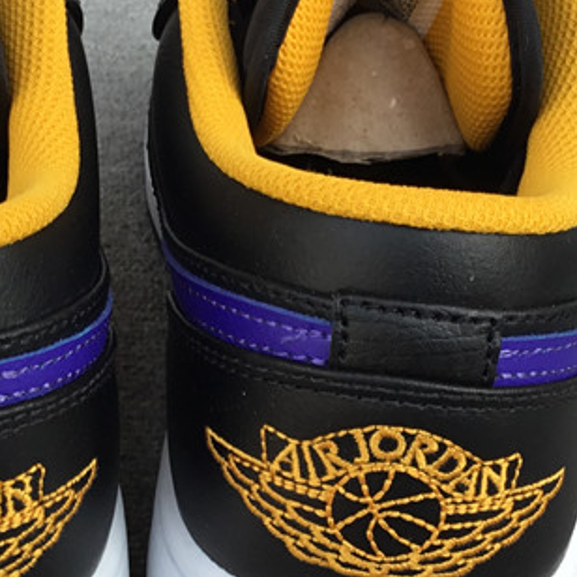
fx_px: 1509
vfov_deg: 21.7
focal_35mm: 80
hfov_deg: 21.4
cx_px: 137
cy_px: 278
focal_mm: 3.3
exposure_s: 1/144
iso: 25
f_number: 2.4
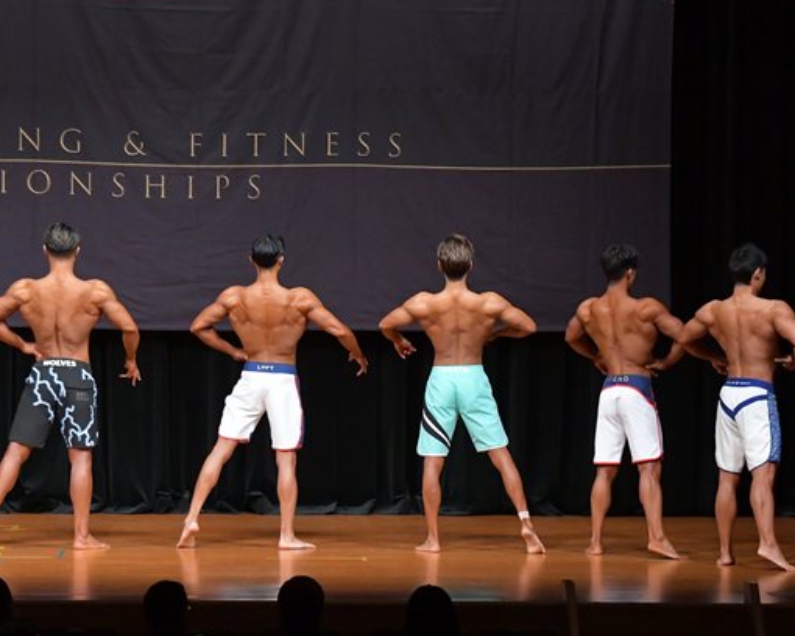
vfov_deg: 8.5
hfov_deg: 10.7
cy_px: 365
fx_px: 4259
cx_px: 443
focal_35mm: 181
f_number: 5.6
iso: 5000
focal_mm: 85
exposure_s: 1/400
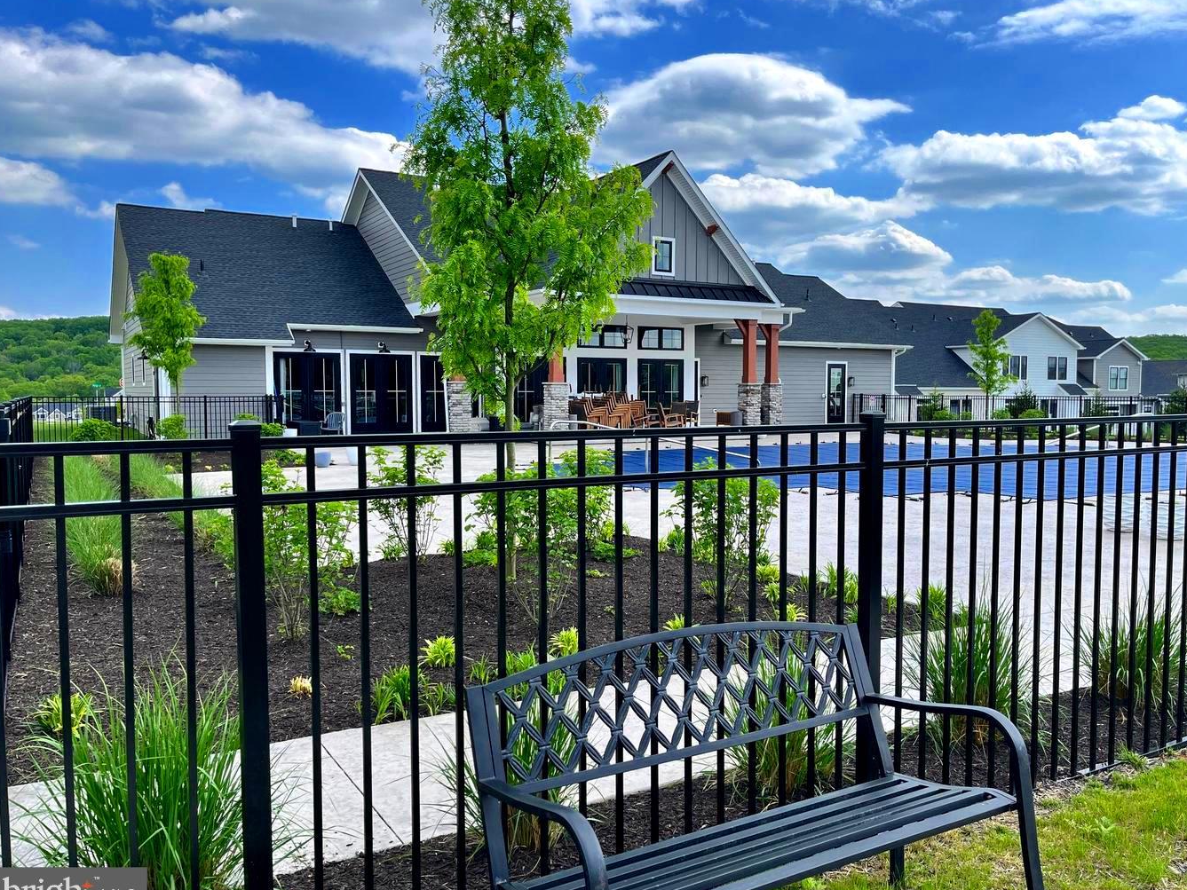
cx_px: 630
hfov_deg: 63.4
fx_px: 960
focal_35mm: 28
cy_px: 439
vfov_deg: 49.8
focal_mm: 5.1
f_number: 1.6
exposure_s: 1/2179
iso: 50
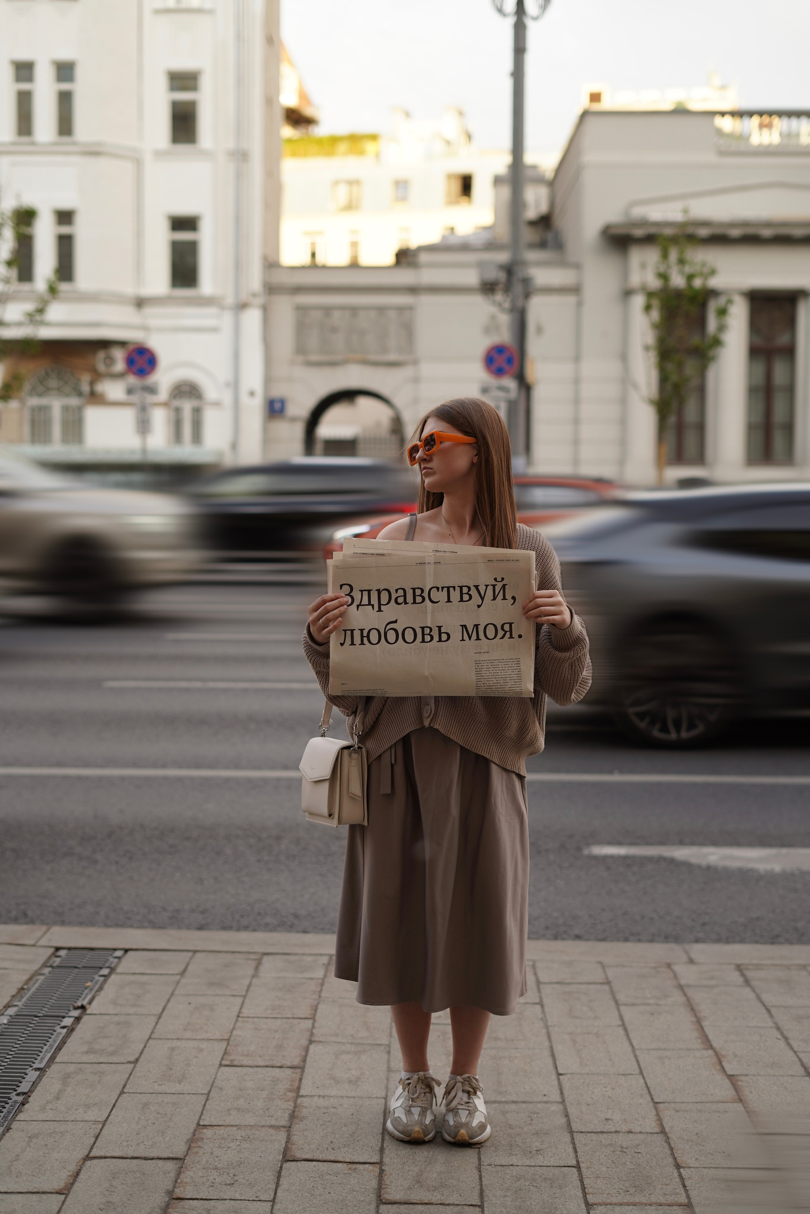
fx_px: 1687
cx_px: 405
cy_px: 607
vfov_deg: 39.6
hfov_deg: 27.0
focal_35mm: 50
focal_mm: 50
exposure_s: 1/400
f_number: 2.5
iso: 160
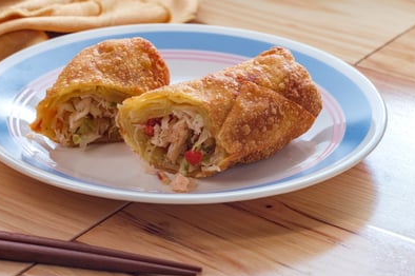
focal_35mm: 106
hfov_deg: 19.3
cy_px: 143
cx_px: 174
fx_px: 1221
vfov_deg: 12.9
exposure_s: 1/125
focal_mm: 58
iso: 200
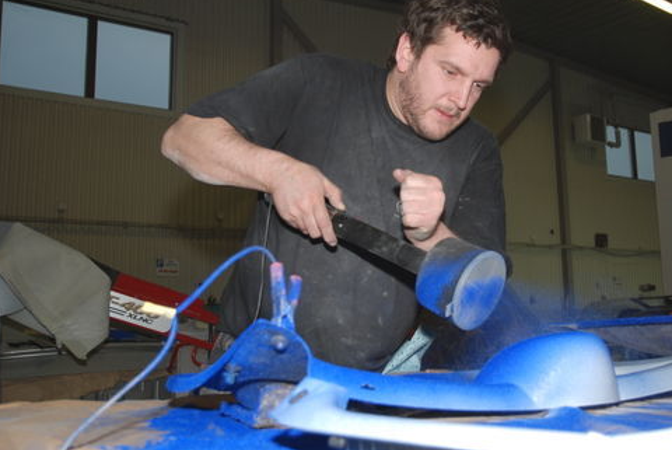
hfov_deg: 44.0
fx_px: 822
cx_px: 437
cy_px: 179
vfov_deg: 30.5
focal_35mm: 44
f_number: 4
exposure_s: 1/60
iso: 100
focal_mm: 22
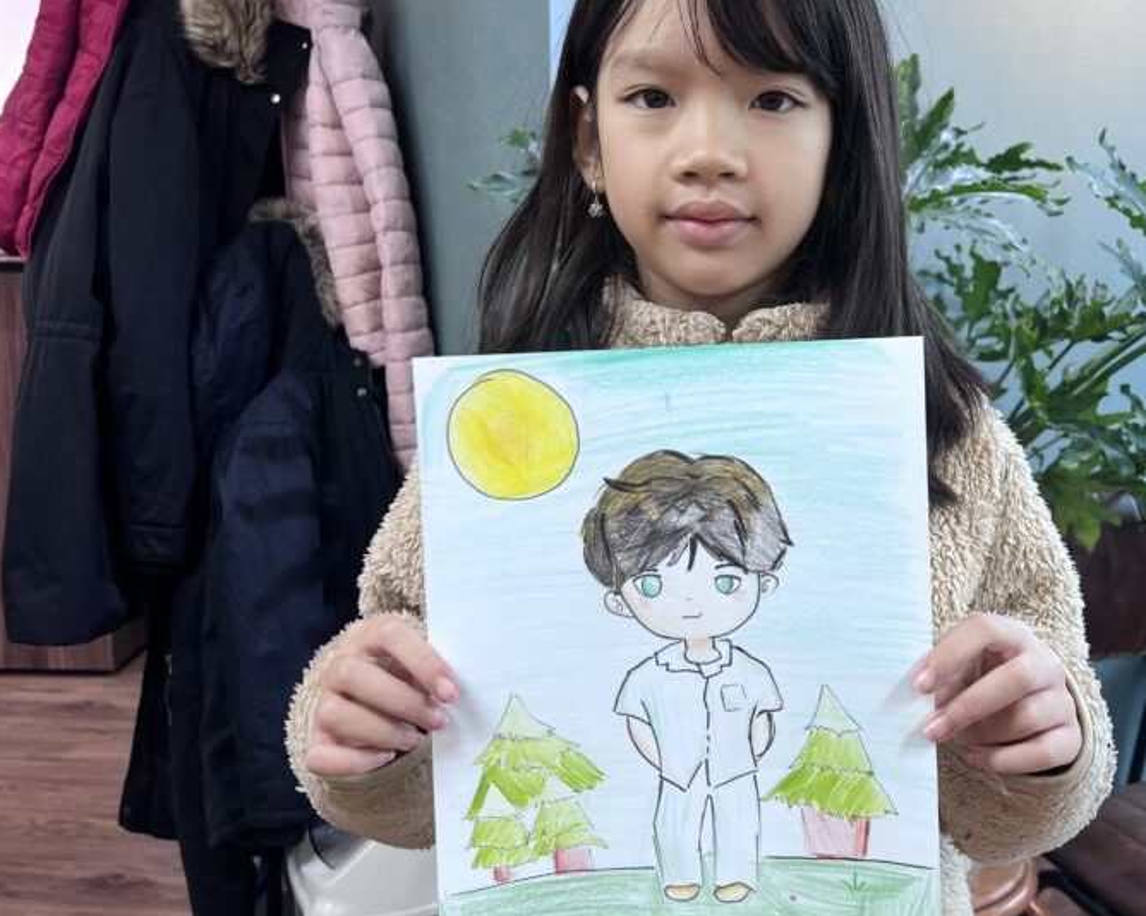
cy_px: 389
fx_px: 1288
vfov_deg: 39.0
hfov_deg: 47.9
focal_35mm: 38
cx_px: 636
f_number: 1.5
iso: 80
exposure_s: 1/100
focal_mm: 5.7
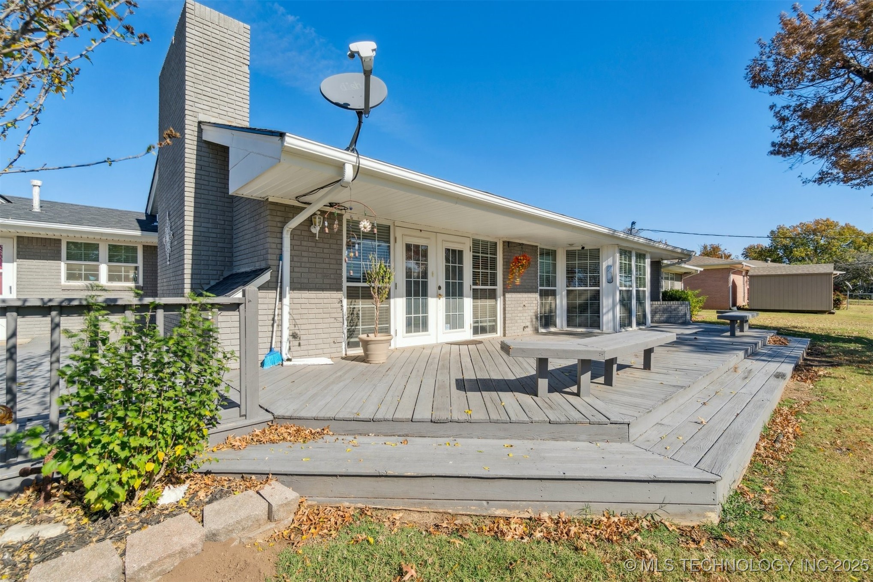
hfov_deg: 100.4
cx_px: 436
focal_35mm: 15
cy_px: 291
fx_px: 364
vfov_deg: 77.3
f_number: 8
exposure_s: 1/500
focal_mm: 10
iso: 100
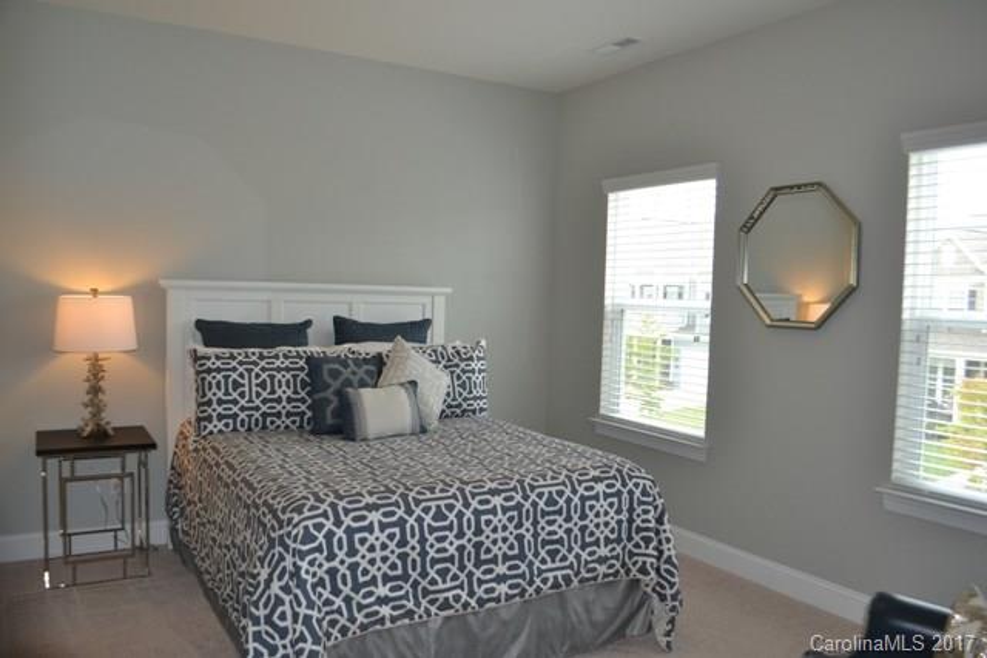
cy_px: 329
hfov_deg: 67.4
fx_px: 740
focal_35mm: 27
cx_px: 494
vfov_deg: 48.0
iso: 320
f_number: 4
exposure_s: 1/125
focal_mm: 18
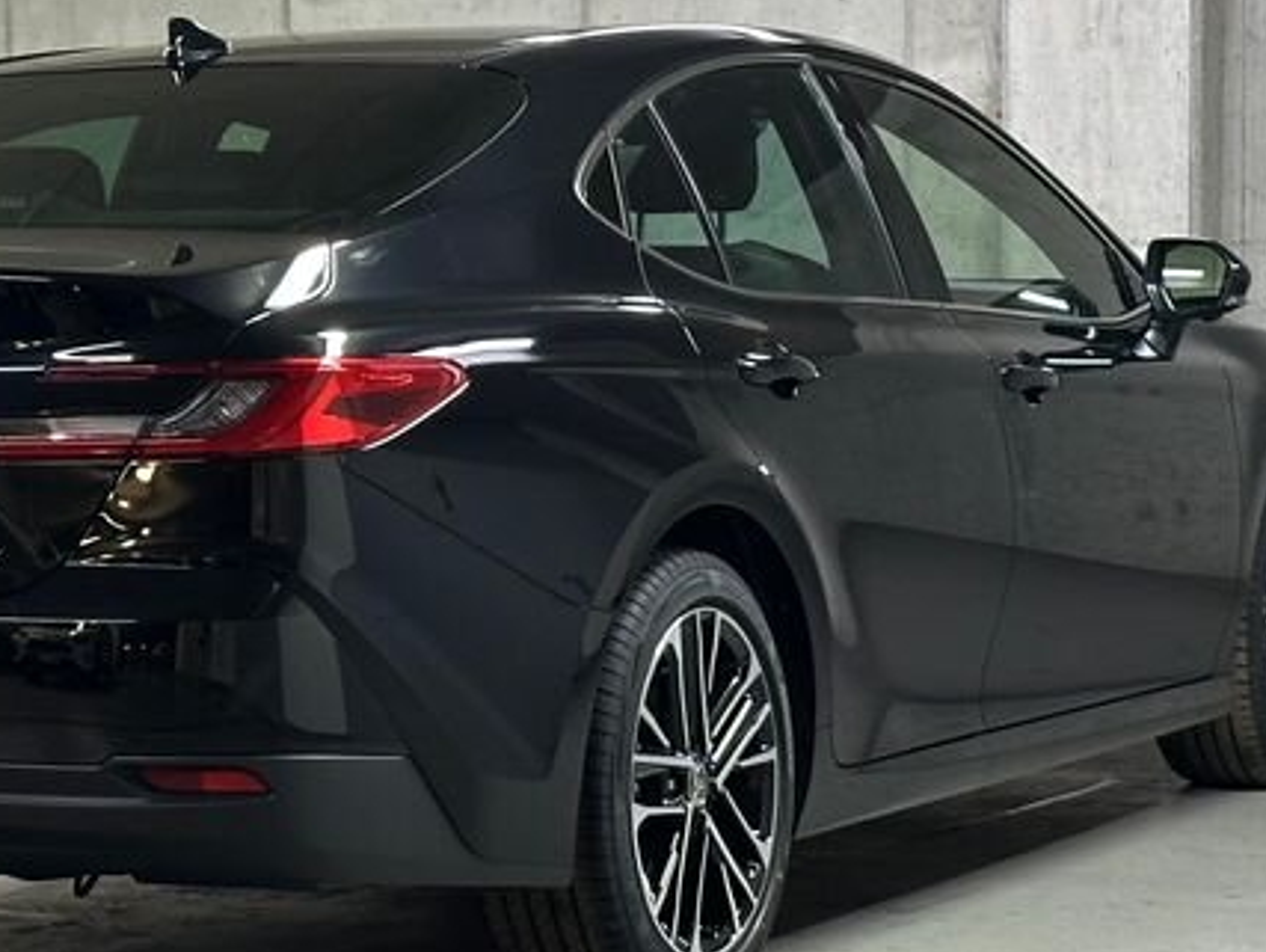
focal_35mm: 115
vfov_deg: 12.9
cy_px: 451
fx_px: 4209
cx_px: 294
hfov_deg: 17.0
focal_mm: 6.86
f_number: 1.78
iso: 250
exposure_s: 1/33
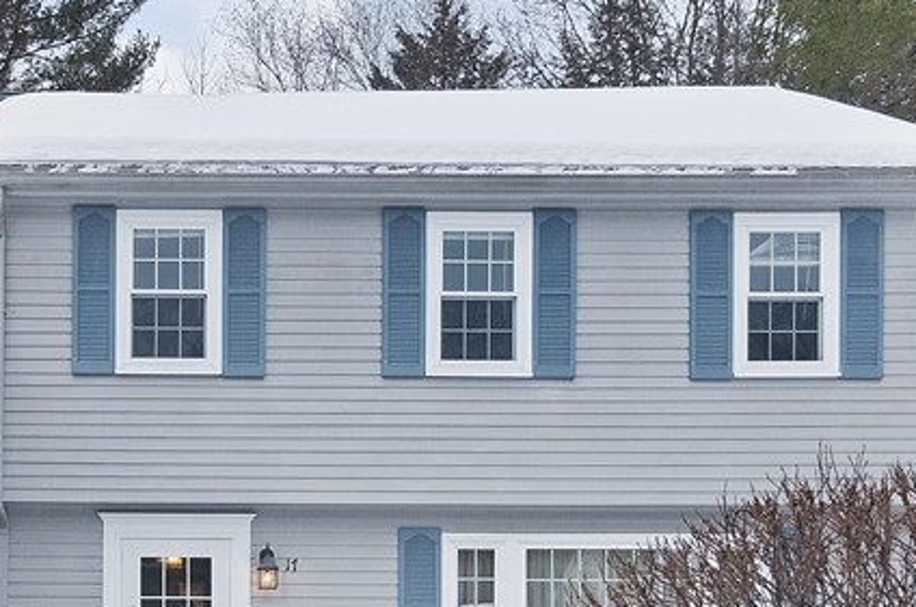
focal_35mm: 58
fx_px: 1473
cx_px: 125
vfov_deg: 22.8
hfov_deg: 33.1
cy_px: 516
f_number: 8
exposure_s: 1/100
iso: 400
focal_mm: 16
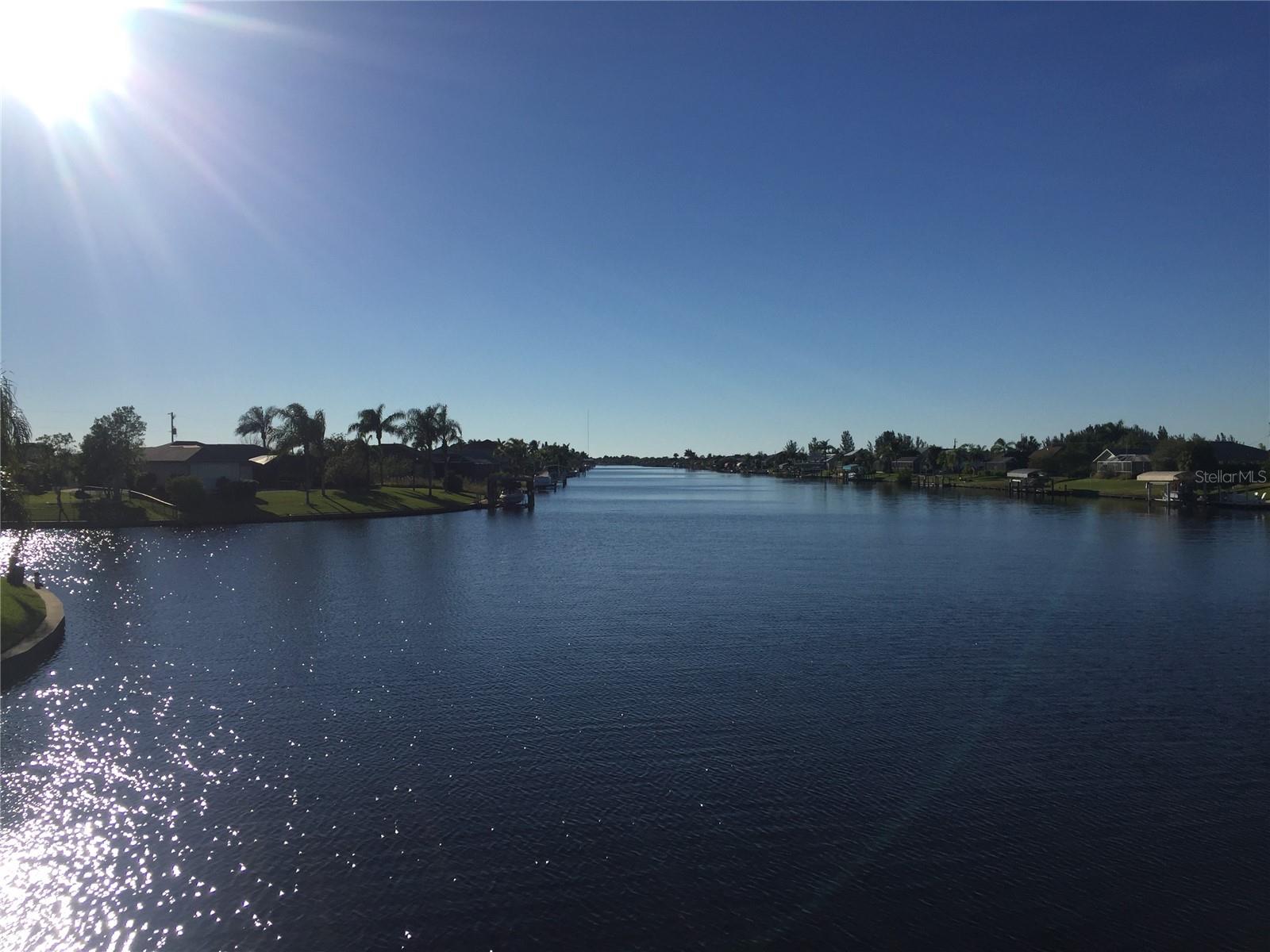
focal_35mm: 29
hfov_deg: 61.7
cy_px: 476
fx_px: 1064
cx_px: 635
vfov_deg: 48.2
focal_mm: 4.15
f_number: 2.2
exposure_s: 1/5650
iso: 32
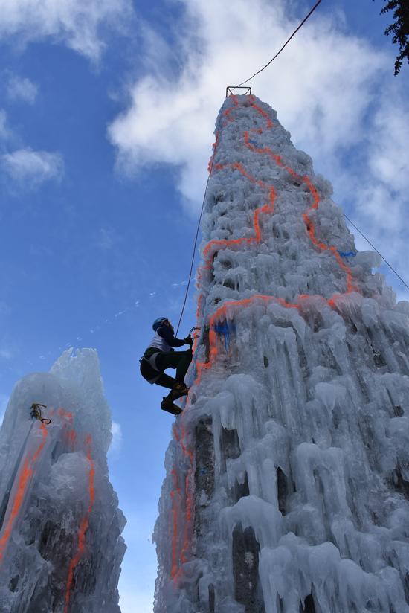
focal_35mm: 27
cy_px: 306
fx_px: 460
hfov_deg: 48.0
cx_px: 204
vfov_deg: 67.4
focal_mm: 18
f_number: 8
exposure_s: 1/500
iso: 250
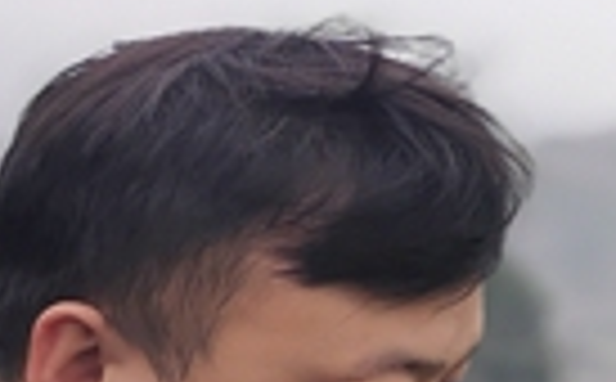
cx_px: 1317
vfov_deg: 10.1
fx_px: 2161
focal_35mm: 129
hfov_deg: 13.4
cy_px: 315
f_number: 2.4
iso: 50
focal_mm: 4.75
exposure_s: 1/297
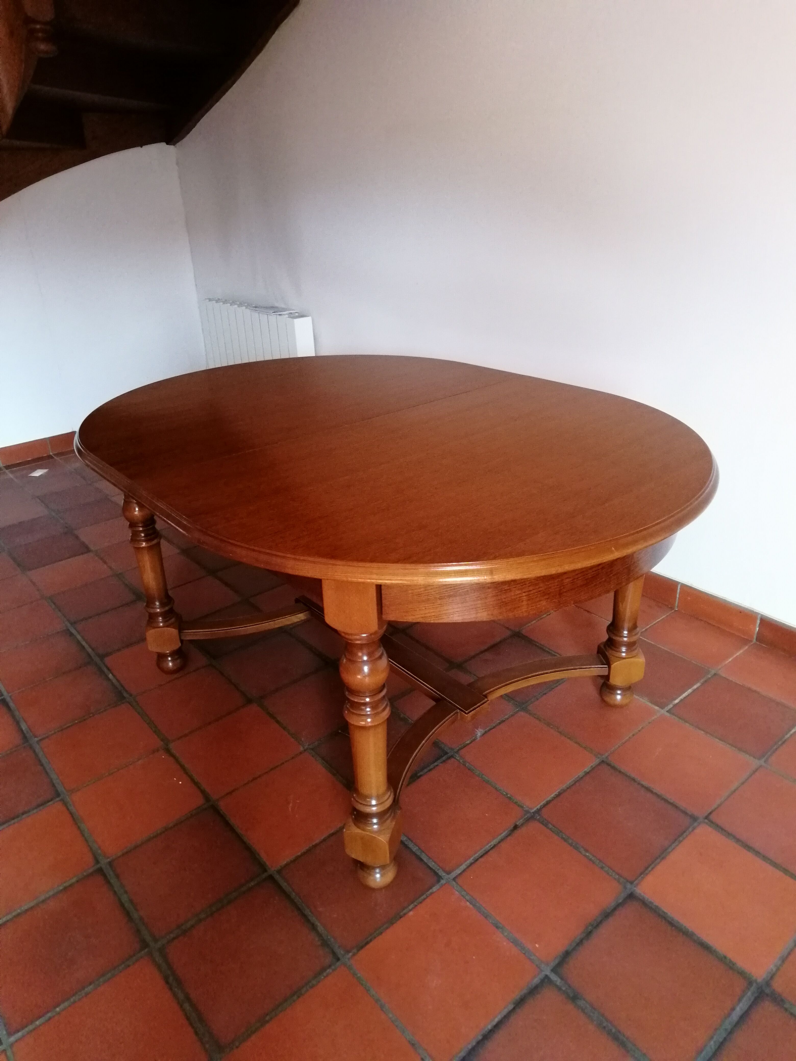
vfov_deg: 71.6
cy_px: 530
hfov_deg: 56.8
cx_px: 398
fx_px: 736
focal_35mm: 24
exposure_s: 1/50
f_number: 2.2
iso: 125
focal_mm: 2.38
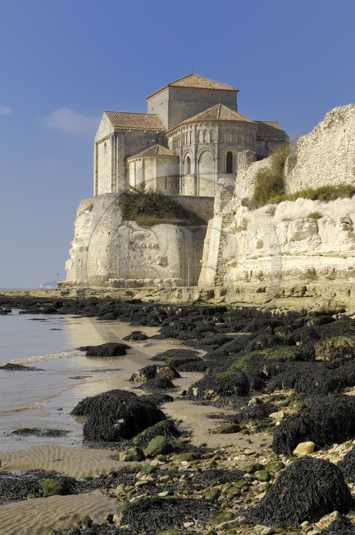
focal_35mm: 68
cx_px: 178
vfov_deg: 29.9
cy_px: 268
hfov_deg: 20.1
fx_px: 1001
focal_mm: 45
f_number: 10
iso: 100
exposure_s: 1/160
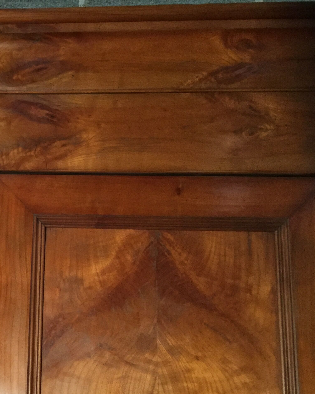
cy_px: 220
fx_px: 606
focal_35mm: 52
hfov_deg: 27.5
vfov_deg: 36.0
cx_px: 2
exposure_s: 1/33
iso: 200
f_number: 2.4
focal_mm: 3.3
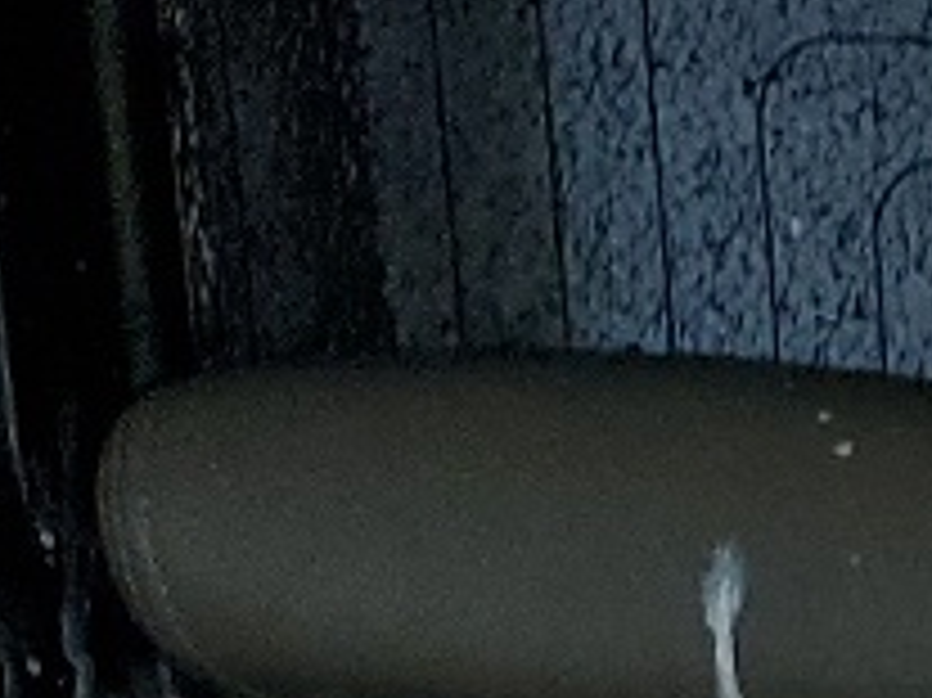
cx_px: 3008
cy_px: 2513
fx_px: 5409
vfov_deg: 6.4
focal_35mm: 201
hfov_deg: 8.1
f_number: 1.5
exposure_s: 1/24
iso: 98
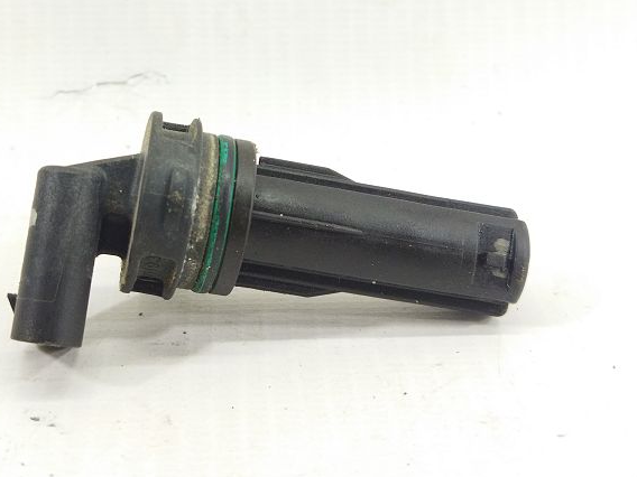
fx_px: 1049
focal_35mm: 57
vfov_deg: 25.5
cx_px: 262
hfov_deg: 33.7
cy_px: 161
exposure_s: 1/100
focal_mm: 4.71
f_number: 1.79
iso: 189
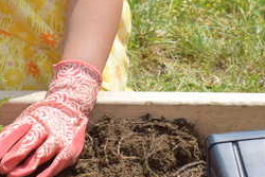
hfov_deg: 8.5
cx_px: -25
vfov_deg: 5.7
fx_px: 1768
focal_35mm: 240
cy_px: -115
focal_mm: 40
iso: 200
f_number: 10
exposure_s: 1/400
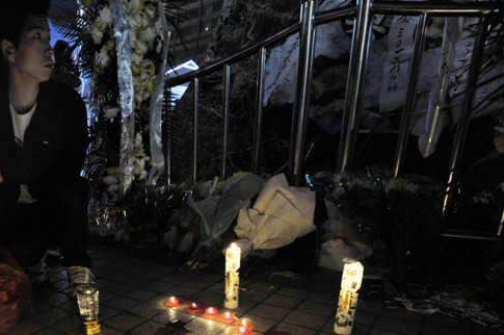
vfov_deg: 45.8
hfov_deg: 65.2
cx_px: 126
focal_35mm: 26
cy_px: 286
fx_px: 364
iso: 800
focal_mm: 14
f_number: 2.8
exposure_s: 1/60
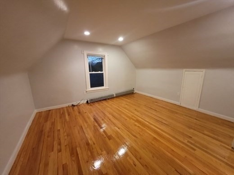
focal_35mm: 13
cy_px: 88
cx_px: 117
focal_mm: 2.2
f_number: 2.2
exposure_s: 1/29
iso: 640
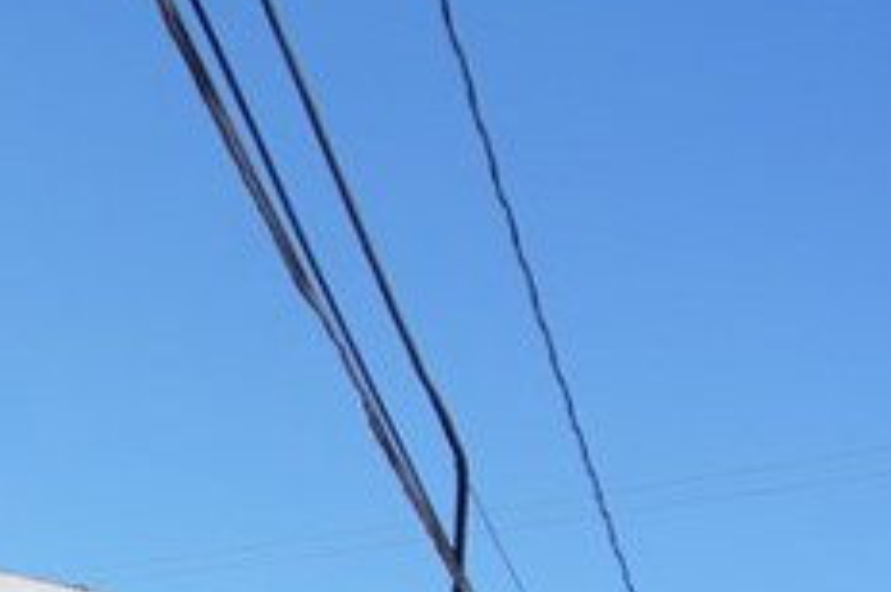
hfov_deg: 15.7
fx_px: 2620
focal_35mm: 106
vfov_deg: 12.2
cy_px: 919
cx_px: -833
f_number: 5
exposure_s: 1/500
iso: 100
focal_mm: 16
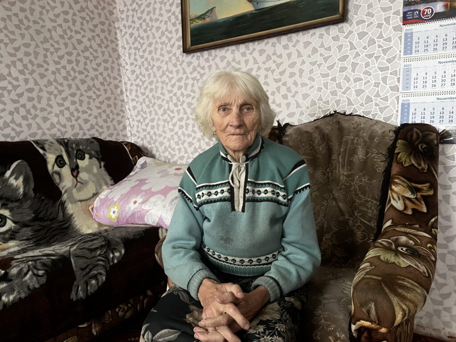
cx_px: 228
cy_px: 171
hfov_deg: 67.3
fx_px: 343
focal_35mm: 26
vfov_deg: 53.1
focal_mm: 5.1
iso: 800
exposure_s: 1/30
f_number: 1.6
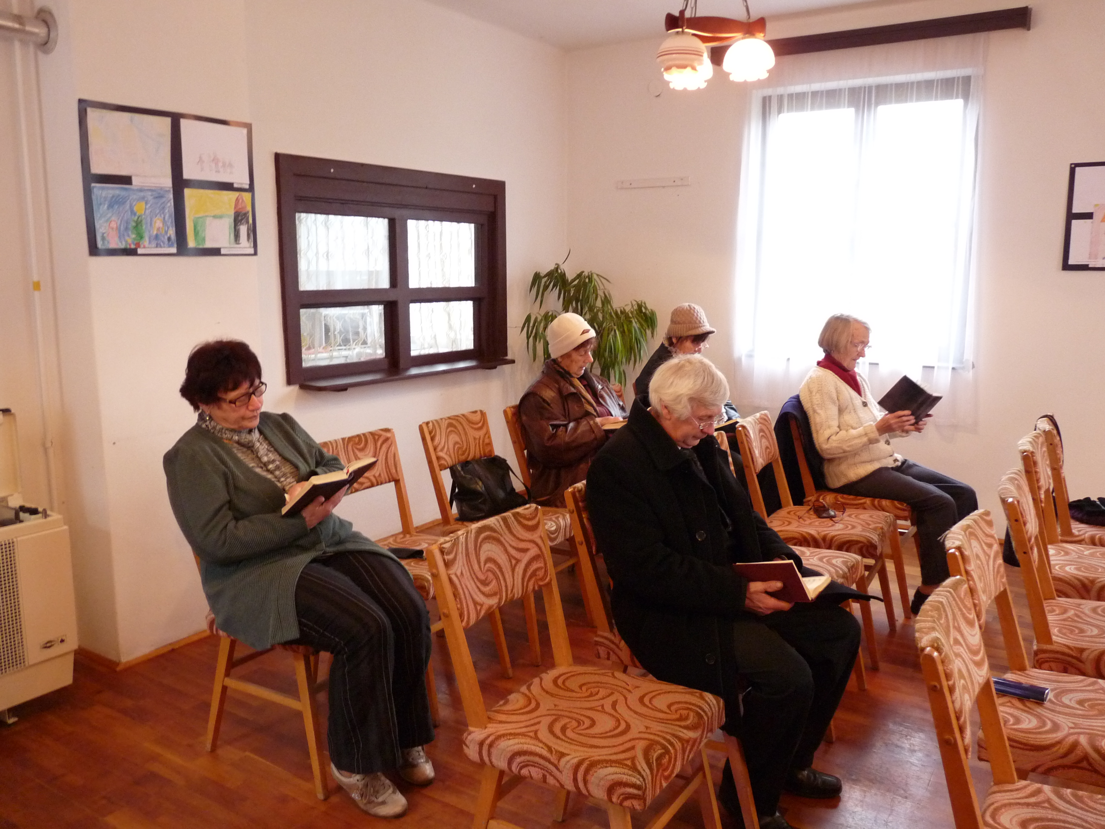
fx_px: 862
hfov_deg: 65.3
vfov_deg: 51.4
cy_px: 414
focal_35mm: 27
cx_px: 552
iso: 400
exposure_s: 1/25
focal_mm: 4.8
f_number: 2.8
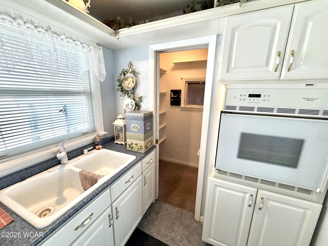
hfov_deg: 102.1
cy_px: 123
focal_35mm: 14
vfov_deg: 85.7
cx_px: 164
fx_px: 133
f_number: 2.2
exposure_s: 1/120
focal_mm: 2.22
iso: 200
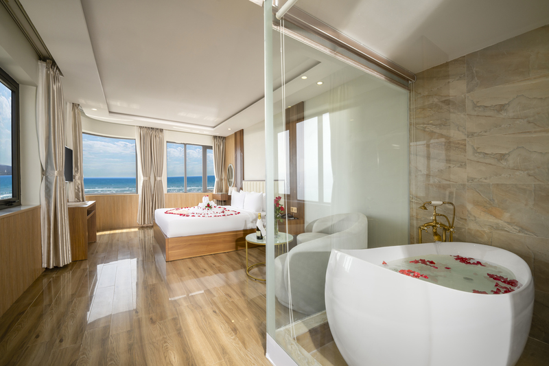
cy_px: 183
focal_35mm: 14
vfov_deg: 81.2
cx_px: 274
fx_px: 213
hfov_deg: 104.3
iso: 500
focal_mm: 14
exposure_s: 1/160
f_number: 13
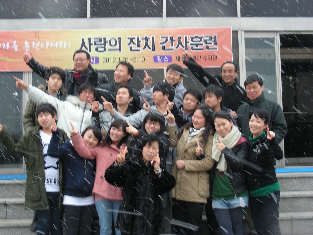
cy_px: 118
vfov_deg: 25.2
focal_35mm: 58
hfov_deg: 33.2
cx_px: 156
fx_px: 524
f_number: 3.5
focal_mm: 9.7
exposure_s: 1/46.3
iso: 50
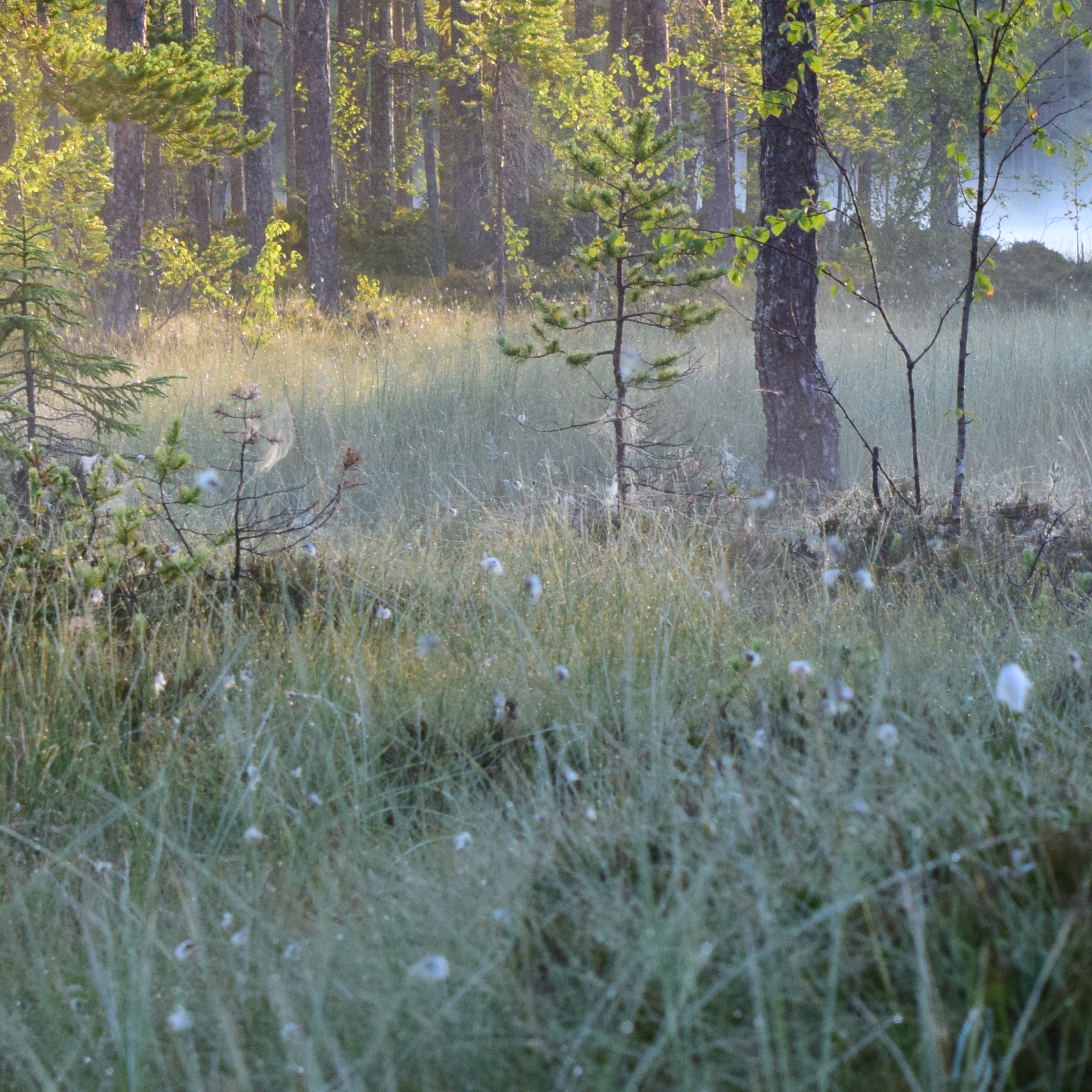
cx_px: 890
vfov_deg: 6.8
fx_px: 9208
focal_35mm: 258
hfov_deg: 6.8
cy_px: 193
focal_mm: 70
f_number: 11
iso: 1000
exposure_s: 1/200
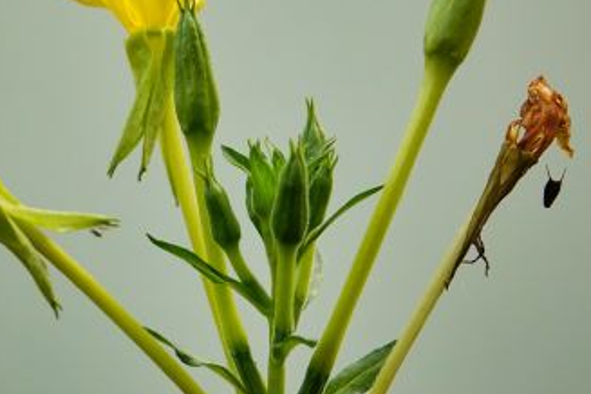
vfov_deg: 1.2
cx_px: 197
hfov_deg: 1.8
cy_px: 43
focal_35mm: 1123
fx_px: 18434
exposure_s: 1/250
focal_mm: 220
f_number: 4
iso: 640
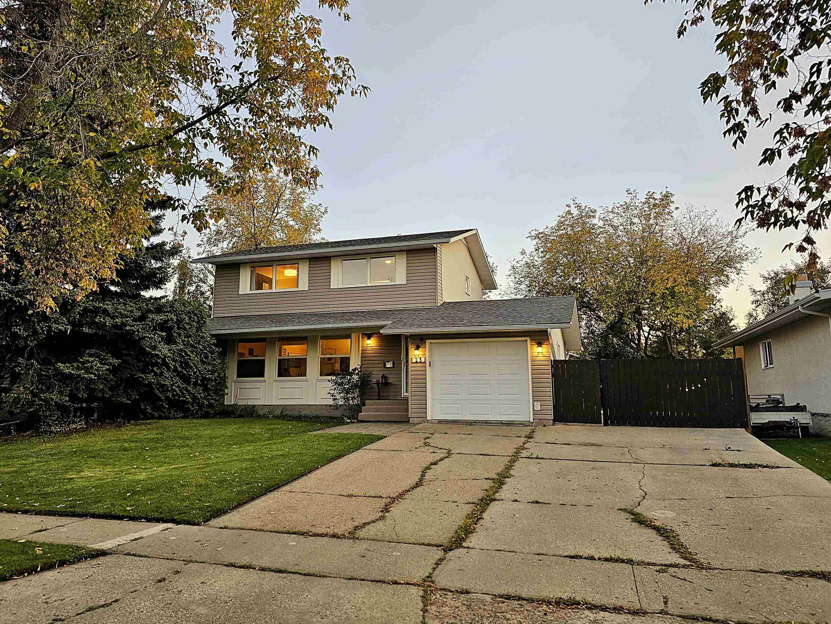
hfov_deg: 69.3
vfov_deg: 54.9
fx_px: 600
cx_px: 393
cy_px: 294
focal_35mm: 25
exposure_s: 1/180
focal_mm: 6.3
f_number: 1.7
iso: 160
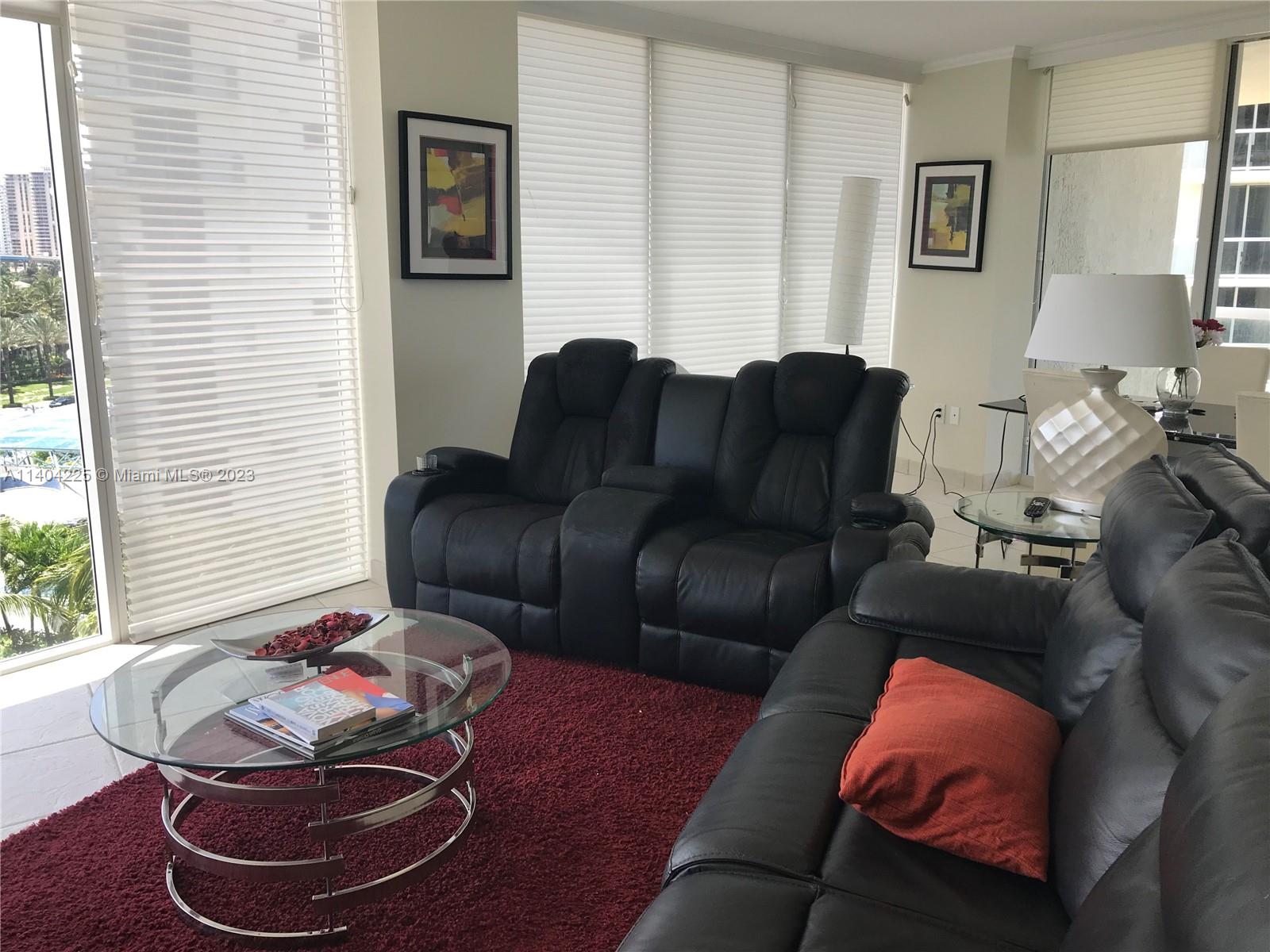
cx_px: 635
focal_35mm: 28
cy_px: 476
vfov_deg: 49.7
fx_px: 1027
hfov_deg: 63.4
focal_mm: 3.99
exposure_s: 1/123
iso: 20
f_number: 1.8
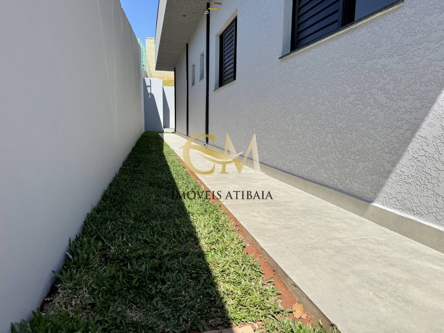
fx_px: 308
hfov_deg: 71.6
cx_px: 222
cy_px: 166
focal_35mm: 24
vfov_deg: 56.8
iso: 80
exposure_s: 1/4950
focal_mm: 6.76
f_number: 1.78
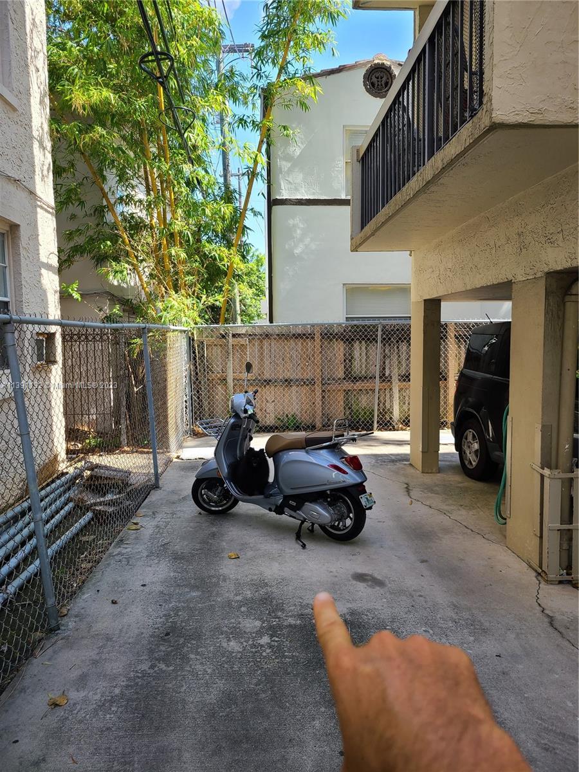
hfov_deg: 53.1
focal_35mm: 26
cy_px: 386
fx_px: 580
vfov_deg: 67.3
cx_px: 290
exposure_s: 1/381
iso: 40
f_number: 1.8
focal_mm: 5.4
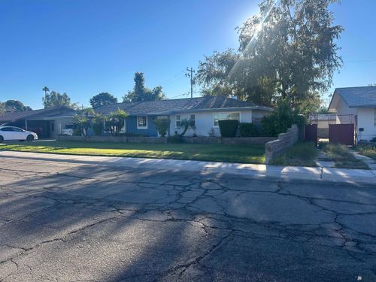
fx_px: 282
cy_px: 141
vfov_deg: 53.1
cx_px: 188
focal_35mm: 26
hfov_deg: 67.3
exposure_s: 1/2762
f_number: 1.5
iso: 50
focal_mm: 5.7
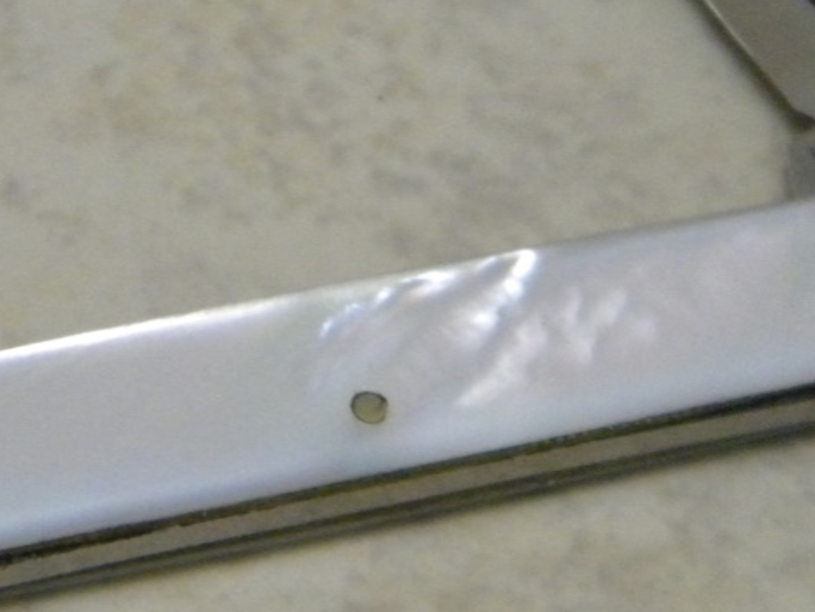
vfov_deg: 4.7
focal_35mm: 313
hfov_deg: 6.3
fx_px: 7371
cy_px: 143
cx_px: 271
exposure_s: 1/51.2
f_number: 5
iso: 800
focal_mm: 26.8
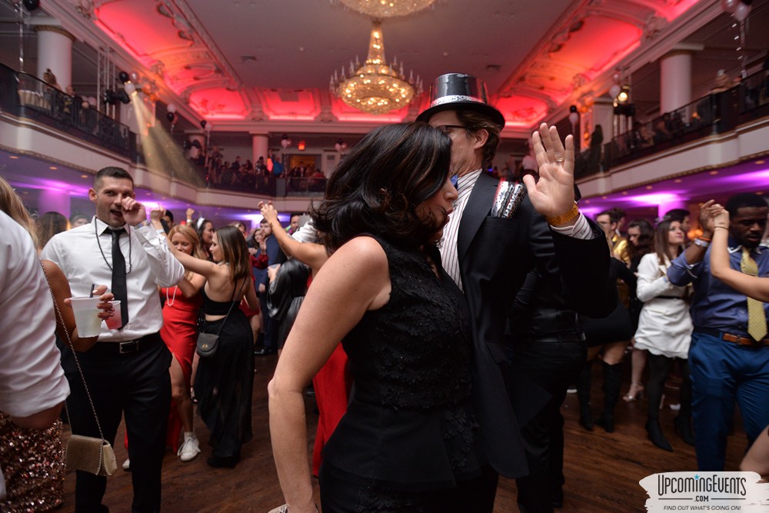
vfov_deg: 61.9
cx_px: 384
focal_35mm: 20
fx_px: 427
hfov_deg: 84.0
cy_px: 256
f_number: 3.5
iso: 2000
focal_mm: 20
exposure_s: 1/60
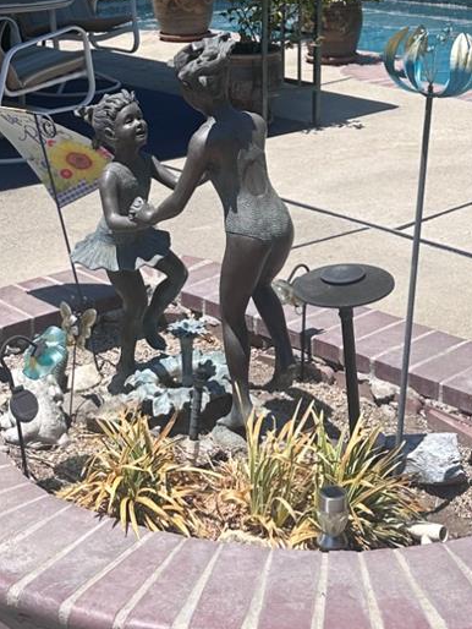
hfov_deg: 21.0
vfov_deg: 26.3
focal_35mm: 70
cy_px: 0
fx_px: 1272
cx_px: 235
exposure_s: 1/4545
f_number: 1.78
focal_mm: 6.86
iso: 80
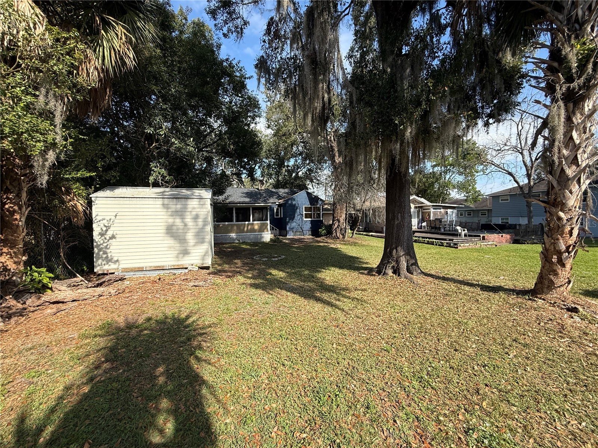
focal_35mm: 14
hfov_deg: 102.1
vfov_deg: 85.7
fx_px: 242
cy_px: 224
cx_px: 299
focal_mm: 2.22
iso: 64
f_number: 2.2
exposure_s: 1/1068
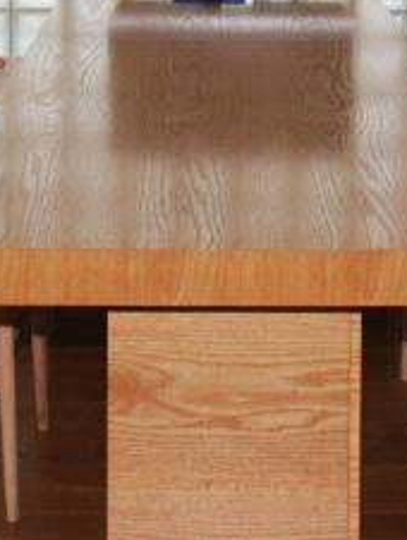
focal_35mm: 111
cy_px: -271
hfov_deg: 13.3
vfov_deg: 16.2
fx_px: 1740
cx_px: 251
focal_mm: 17
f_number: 10
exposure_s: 1/125
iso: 200
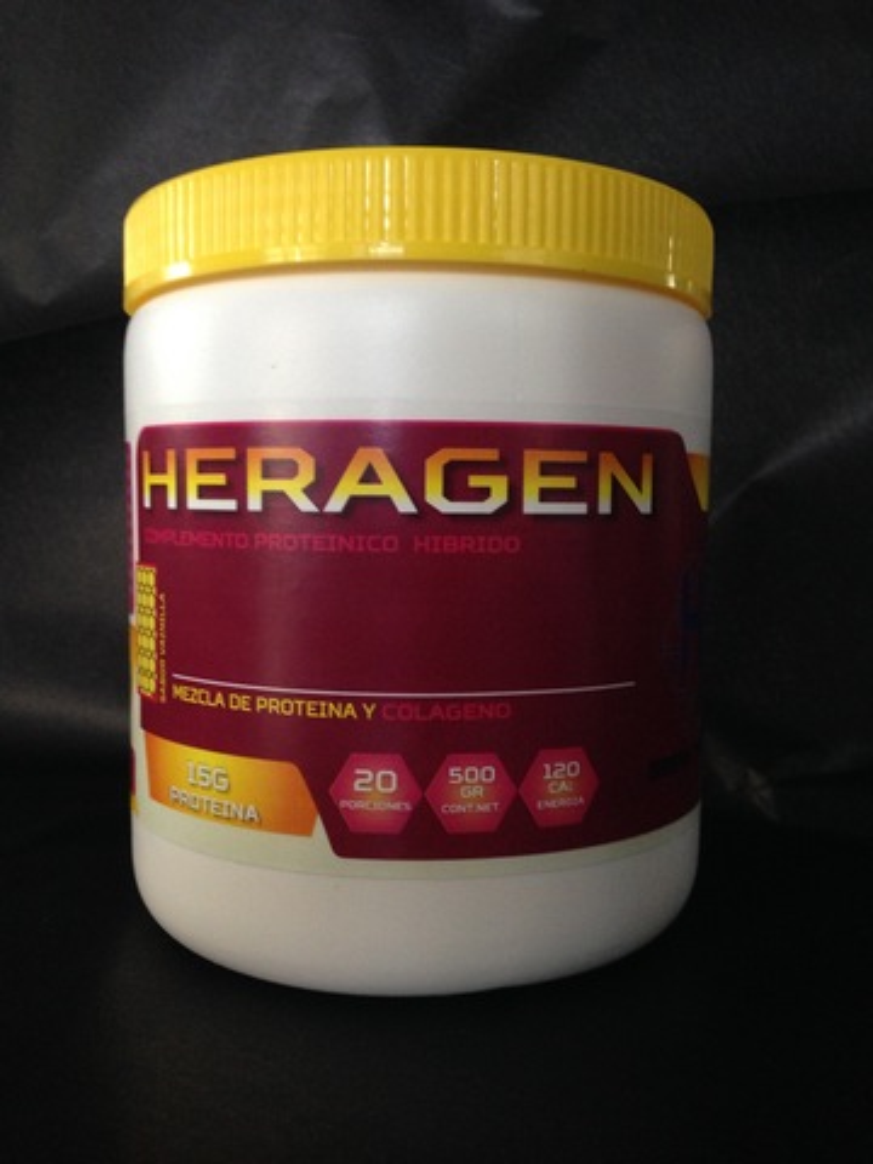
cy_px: 582
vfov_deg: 55.4
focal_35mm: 33
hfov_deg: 42.9
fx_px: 1110
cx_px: 436
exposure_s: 1/20
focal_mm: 4.12
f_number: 2.4
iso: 250
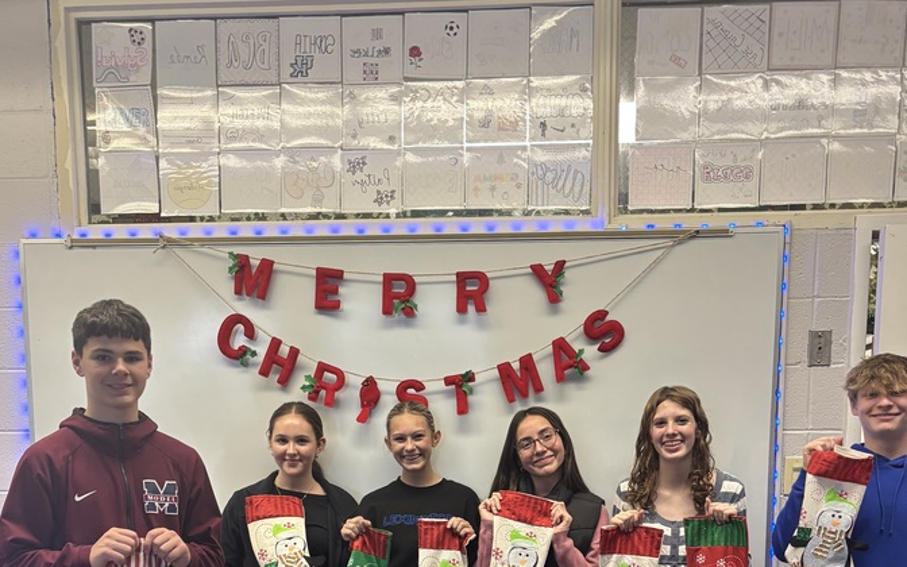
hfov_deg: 47.2
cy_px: 587
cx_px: 441
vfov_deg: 28.4
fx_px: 1038
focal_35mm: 42
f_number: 1.6
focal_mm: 5.96
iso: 160
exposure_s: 1/60
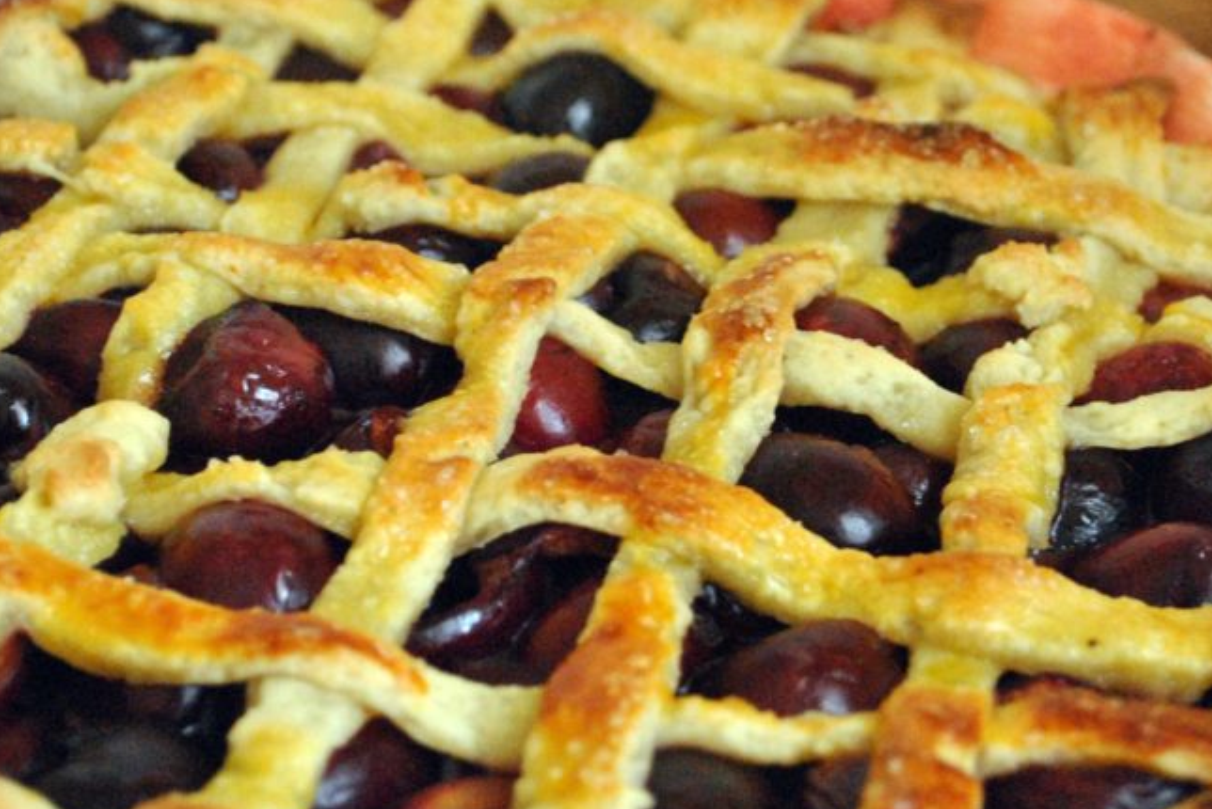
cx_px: 713
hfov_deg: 19.4
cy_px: 302
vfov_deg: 13.0
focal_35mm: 105
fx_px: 3536
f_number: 5.6
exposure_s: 1/50
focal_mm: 44
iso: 1600
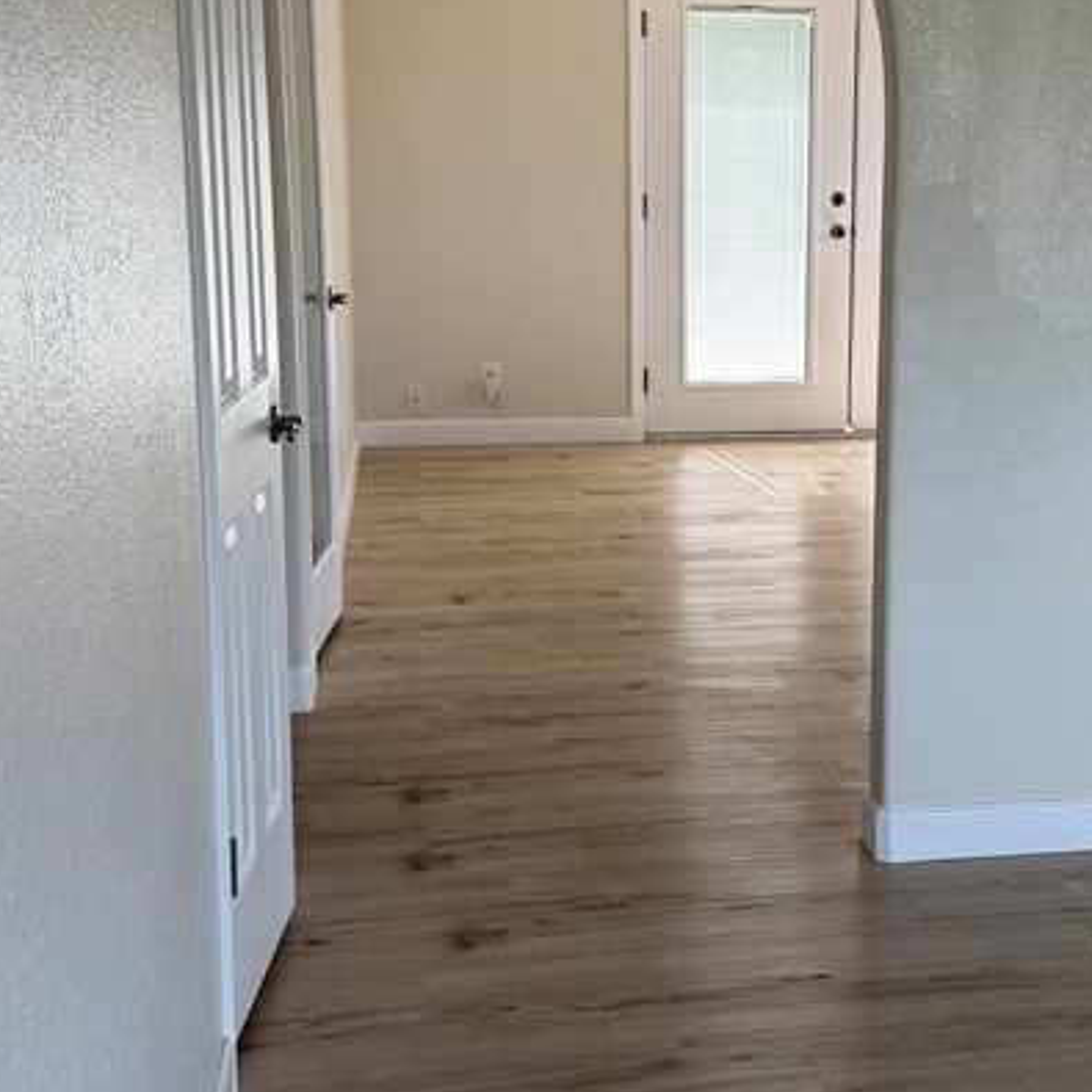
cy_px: 473
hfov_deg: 30.5
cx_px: 840
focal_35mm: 55
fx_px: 1963
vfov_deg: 31.0
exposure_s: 1/135
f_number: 1.78
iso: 100
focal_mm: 6.76
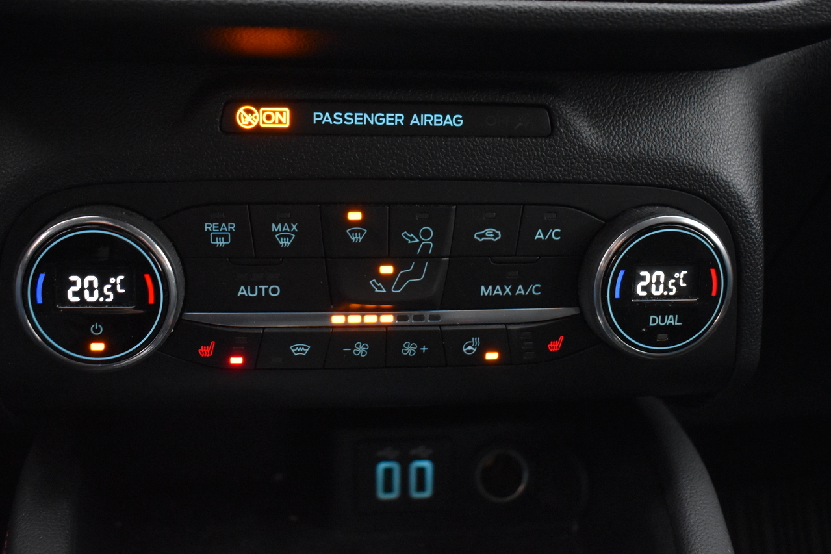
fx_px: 877
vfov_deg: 35.0
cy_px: 231
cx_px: 379
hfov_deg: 50.6
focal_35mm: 38
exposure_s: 1/125
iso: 2800
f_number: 4
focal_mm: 20
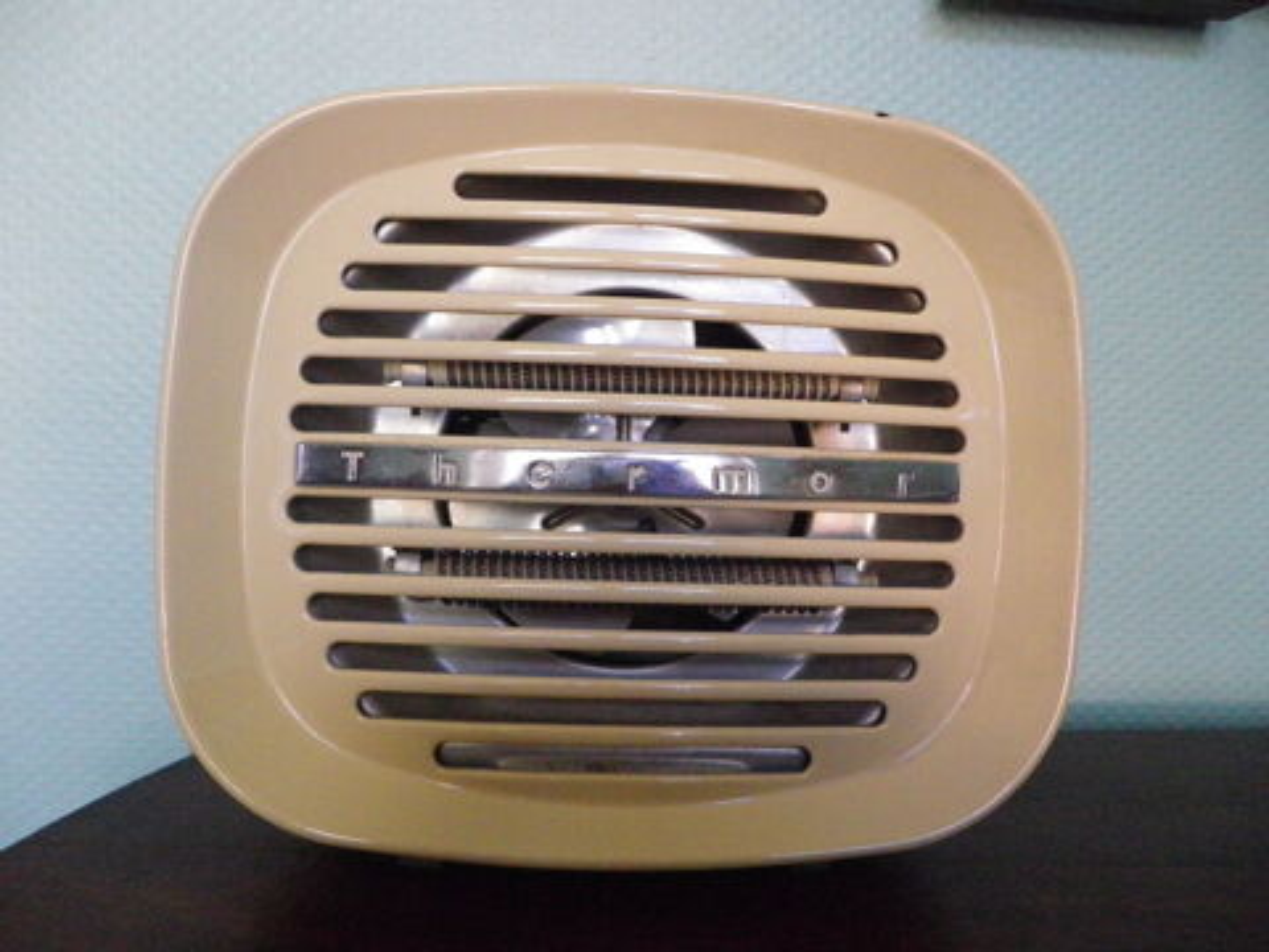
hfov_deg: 63.4
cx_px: 634
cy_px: 476
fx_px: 1026
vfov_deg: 49.7
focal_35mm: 28
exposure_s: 1/60
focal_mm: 4.9
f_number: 2.6
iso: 800
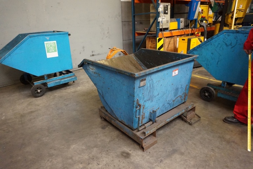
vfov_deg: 53.1
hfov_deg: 73.7
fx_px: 169
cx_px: 126
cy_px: 84
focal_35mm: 24
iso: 3200
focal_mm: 16
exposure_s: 1/80
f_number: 3.5
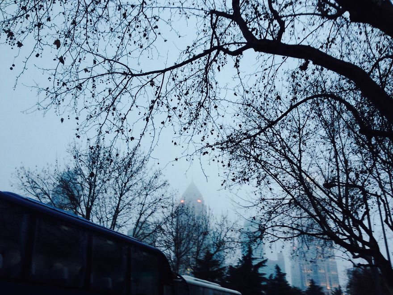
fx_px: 375
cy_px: 148
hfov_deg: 55.4
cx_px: 196
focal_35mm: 33
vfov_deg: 42.9
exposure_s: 1/20
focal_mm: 4.12
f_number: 2.4
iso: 100
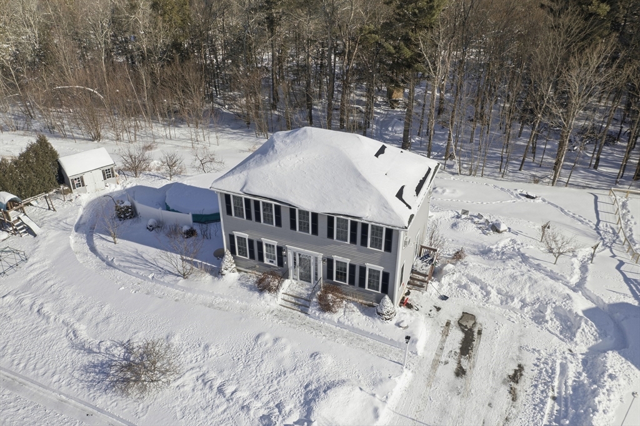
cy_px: 213
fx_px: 498
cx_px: 320
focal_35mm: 28
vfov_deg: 46.4
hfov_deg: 65.5
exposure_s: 1/160
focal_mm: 10.3
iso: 100
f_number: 4
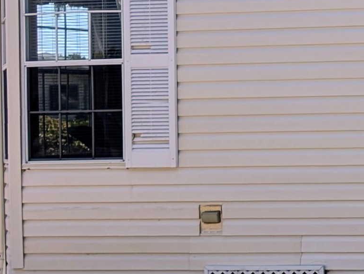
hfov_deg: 12.2
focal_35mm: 126
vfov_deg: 11.8
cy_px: 98
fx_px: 1327
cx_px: 890
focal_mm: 6.9
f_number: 1.68
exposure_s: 1/962
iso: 21
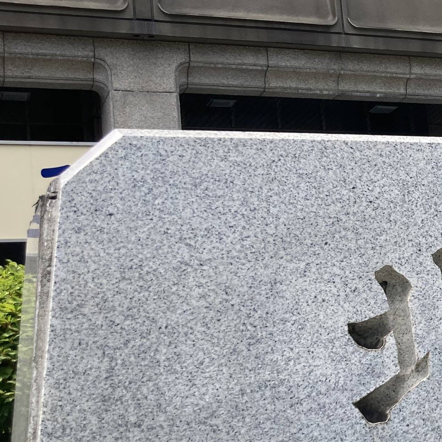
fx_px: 1170
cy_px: 311
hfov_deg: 19.3
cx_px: 612
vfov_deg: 21.3
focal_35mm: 81
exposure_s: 1/1091
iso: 20
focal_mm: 3.99
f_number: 1.8
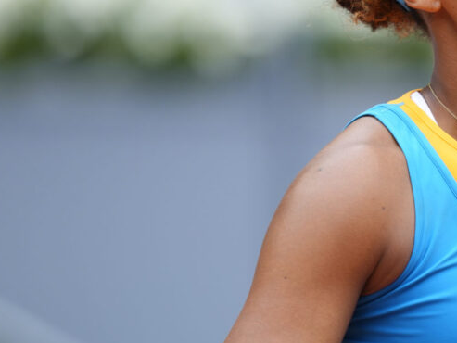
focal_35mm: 912
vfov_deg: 1.6
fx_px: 12043
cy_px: 132
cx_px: 522
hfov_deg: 2.2
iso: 400
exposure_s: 1/1000
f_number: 2.8
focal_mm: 400
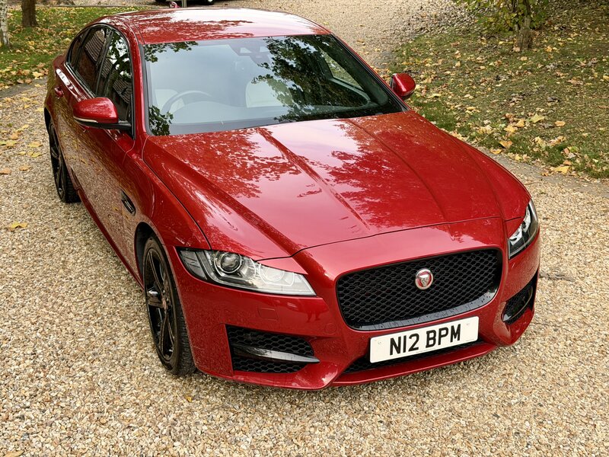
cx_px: 304
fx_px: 844
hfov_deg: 39.7
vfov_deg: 30.3
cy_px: 228
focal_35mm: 48
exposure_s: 1/553
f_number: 1.78
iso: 80
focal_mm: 6.76
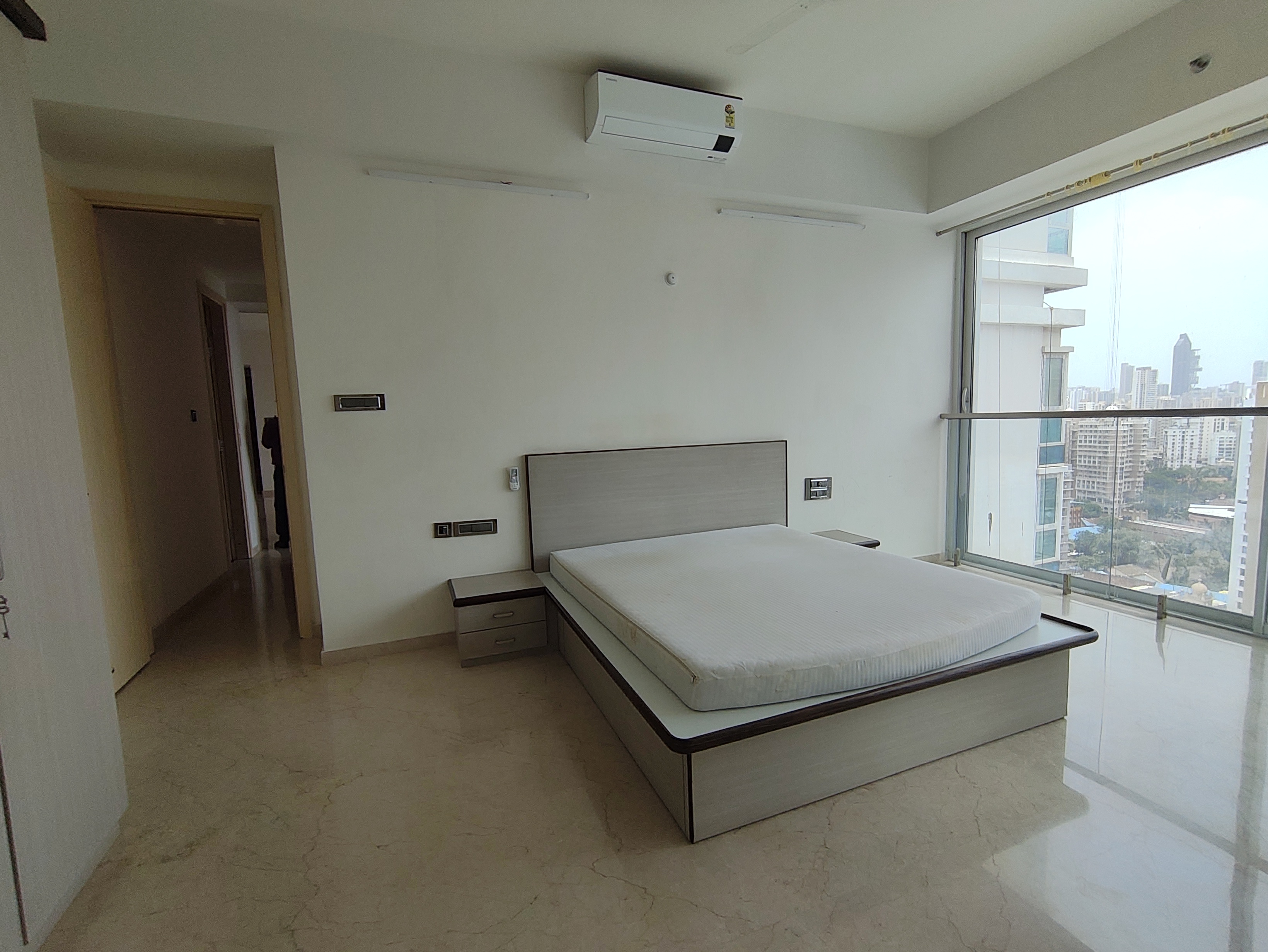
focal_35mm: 15
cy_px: 476
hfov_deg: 98.1
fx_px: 550
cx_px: 634
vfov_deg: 81.8
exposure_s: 1/560
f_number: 2.2
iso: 50
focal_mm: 1.64
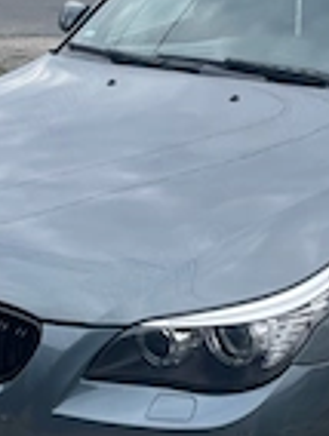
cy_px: 332
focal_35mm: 73
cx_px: 191
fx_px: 922
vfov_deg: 26.3
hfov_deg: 20.2
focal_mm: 4.2
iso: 32
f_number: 1.6
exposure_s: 1/666
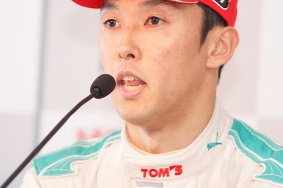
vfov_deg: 3.6
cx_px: 121
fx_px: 3002
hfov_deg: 5.4
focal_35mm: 382
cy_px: 59
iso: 500
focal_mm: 180
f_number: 2.8
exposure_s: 1/125
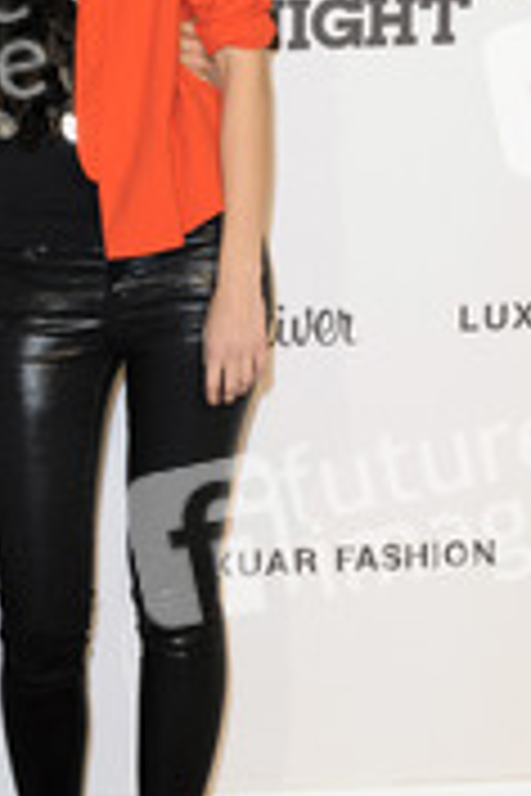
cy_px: 297
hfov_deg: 9.7
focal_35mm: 140
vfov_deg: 14.6
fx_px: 3097
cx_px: -54
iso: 640
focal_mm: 62
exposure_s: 1/160
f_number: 6.3
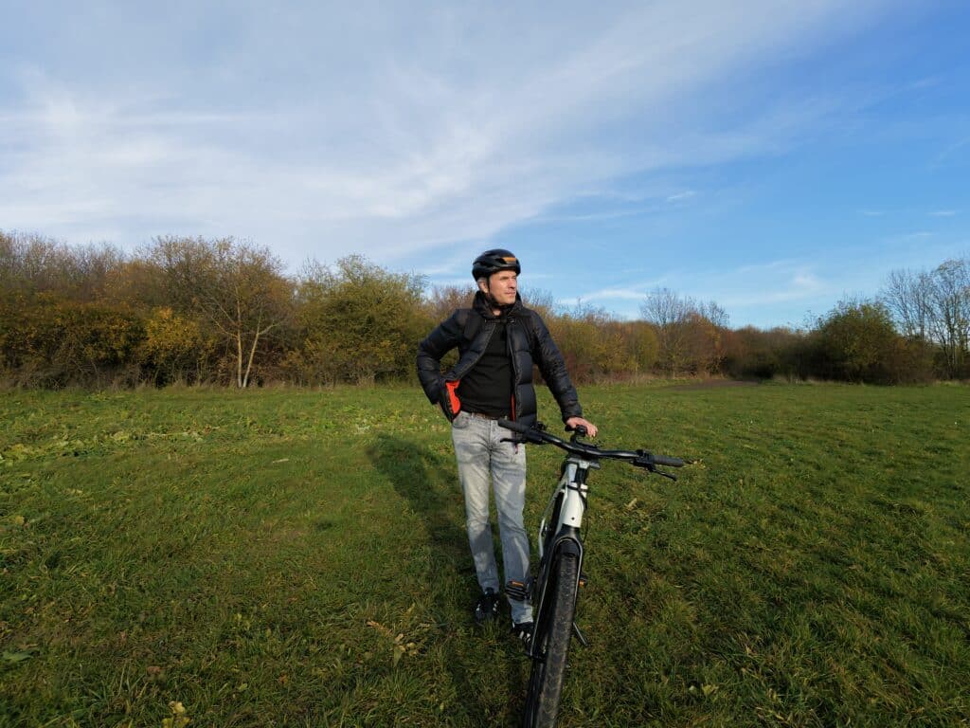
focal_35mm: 16
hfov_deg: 94.5
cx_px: 485
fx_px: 448
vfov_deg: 78.1
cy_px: 364
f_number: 2.2
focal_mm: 3.05
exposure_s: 1/1250
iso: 200
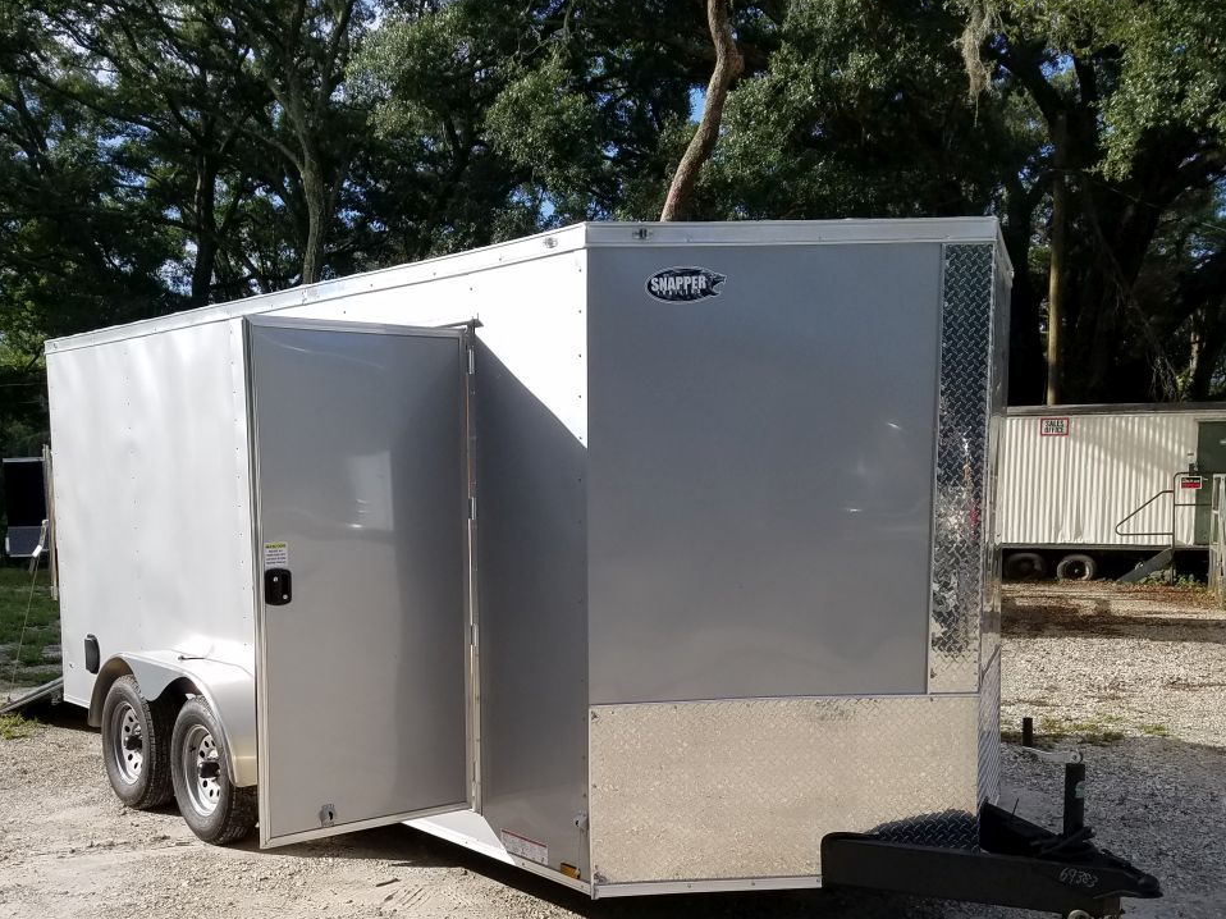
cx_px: 545
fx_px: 1346
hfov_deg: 48.9
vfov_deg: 37.5
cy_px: 577
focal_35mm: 38
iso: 50
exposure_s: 1/2168
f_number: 1.7
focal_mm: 4.2
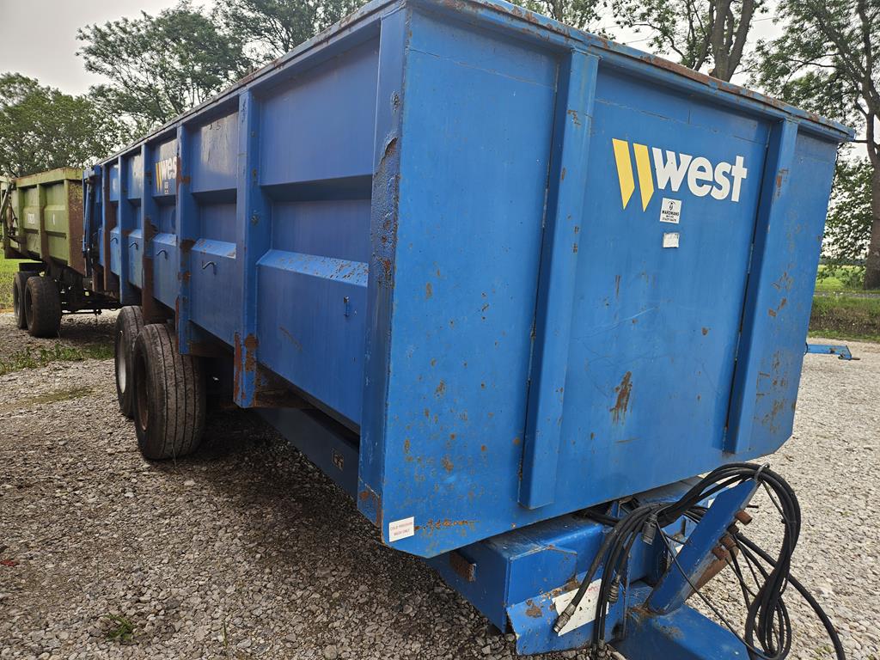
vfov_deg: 58.9
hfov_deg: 73.9
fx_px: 585
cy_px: 330
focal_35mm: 23
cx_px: 440
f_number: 1.8
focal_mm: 5.4
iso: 25
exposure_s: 1/300
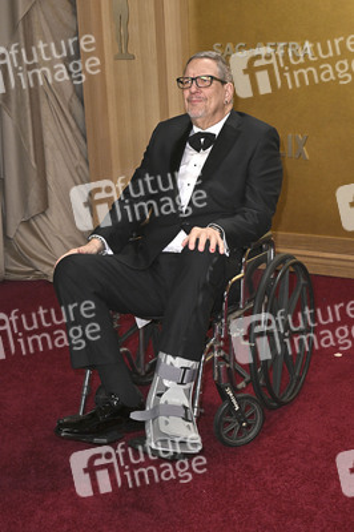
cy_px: 266
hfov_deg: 27.5
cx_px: 177
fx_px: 724
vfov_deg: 40.4
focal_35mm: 49
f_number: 6.3
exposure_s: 1/320
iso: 2500
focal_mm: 49
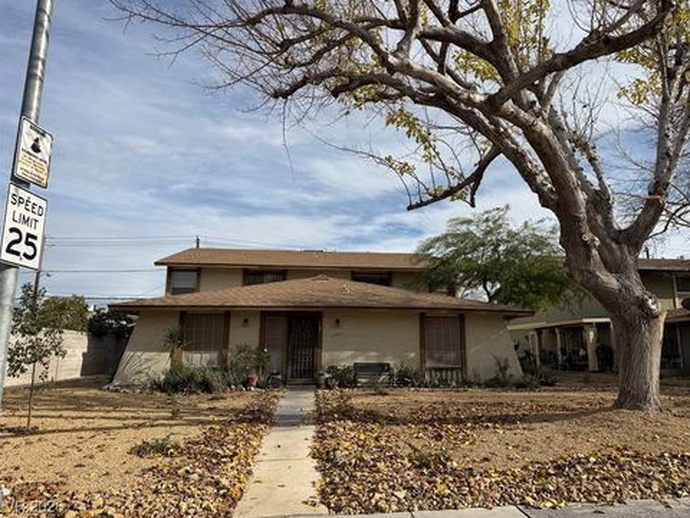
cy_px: 253
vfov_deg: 54.9
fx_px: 498
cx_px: 352
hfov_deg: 69.4
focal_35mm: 25
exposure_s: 1/6711
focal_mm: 6.76
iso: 80
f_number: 1.78
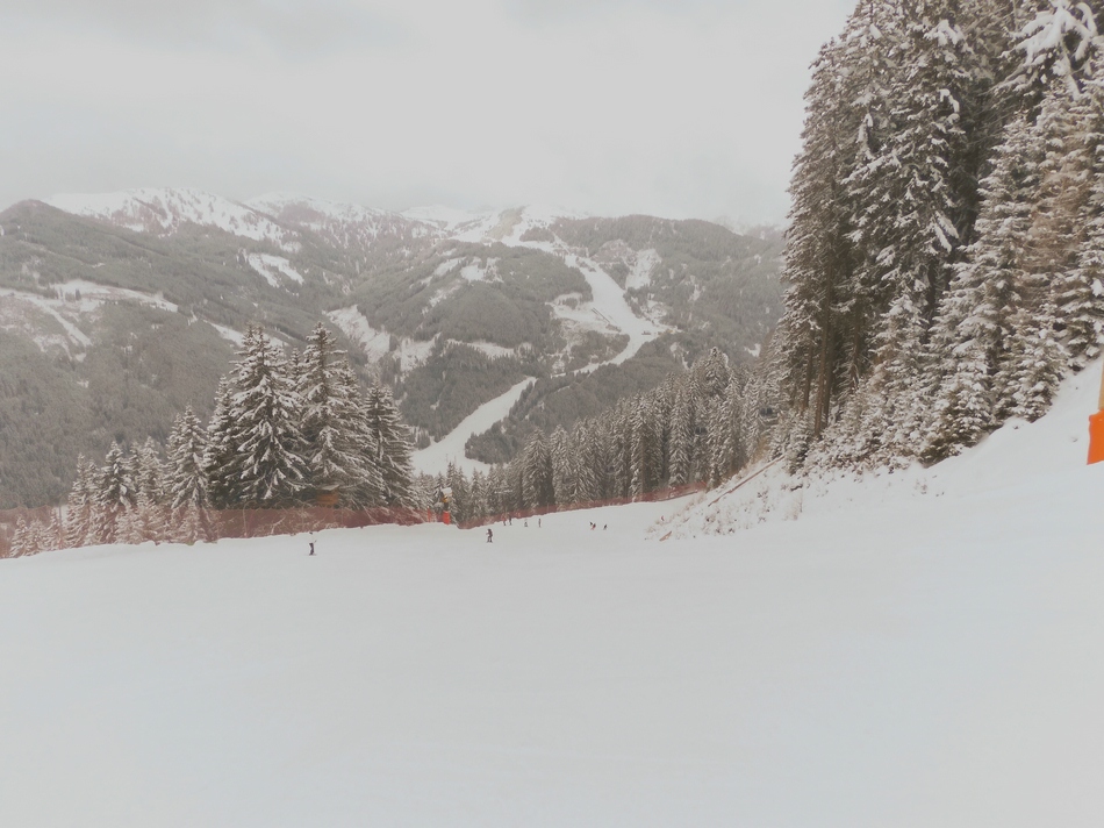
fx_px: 765
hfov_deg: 71.6
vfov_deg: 56.8
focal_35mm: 24
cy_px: 414
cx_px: 552
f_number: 3.4
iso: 100
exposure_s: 1/1250
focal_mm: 4.3
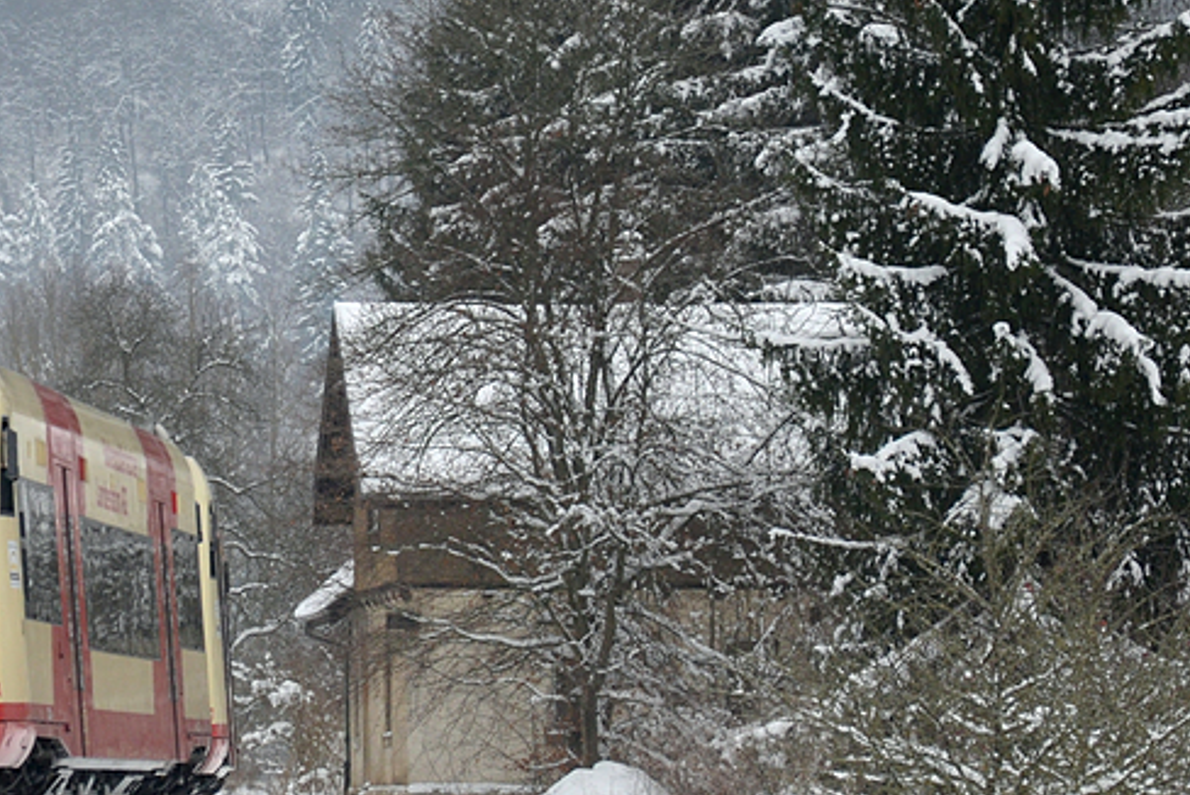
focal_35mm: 282
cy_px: 261
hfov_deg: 7.3
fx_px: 9327
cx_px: 176
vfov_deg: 4.9
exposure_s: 1/320
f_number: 5.6
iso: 400
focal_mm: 92
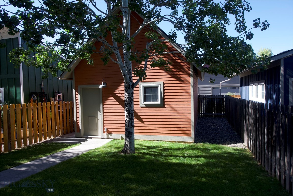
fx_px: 195
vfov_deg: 53.1
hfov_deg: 73.7
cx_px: 146
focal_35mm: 24
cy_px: 98
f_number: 7.1
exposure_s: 1/200
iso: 200
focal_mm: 16
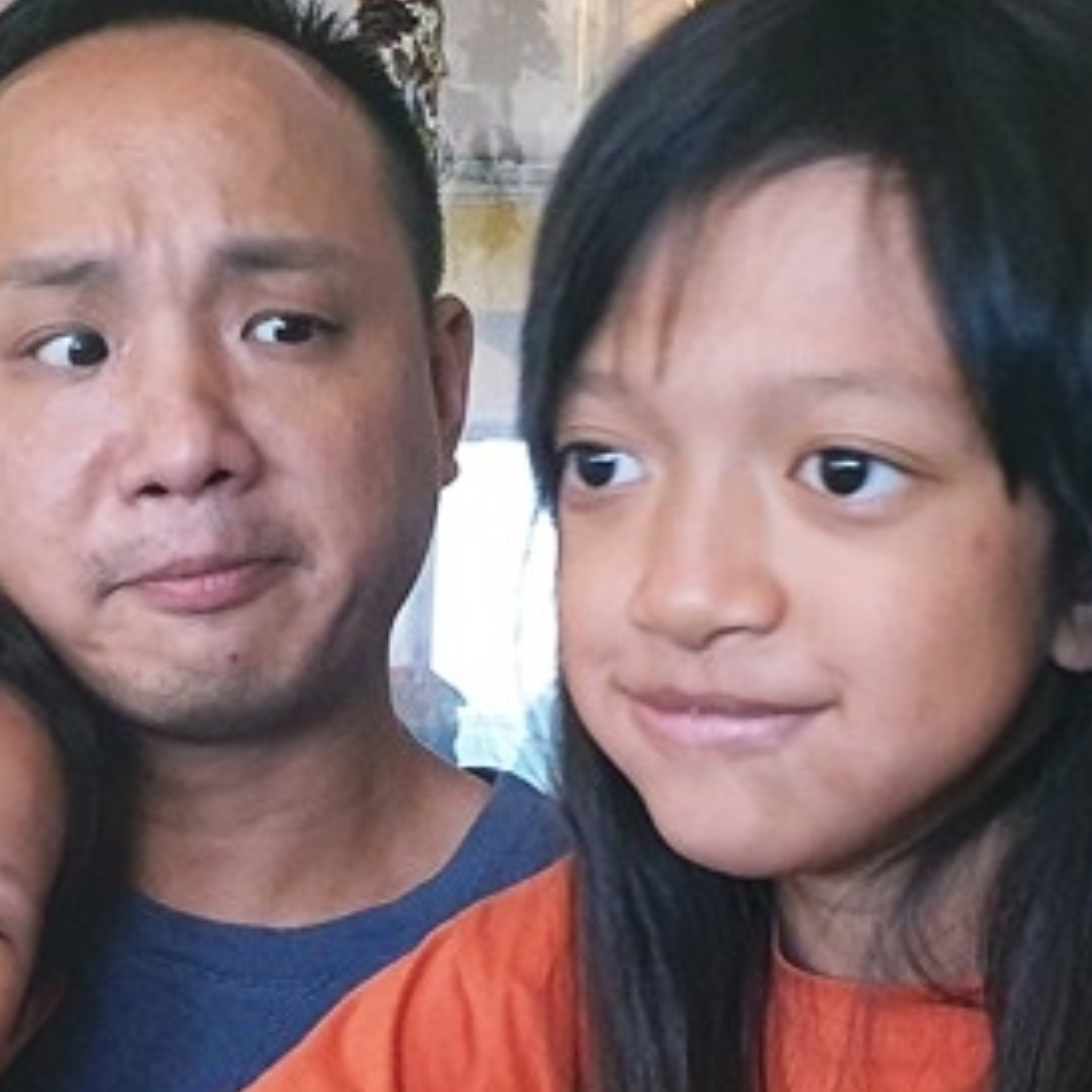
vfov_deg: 22.2
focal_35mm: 76
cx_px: 438
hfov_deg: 22.7
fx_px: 2712
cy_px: 994
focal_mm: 4.3
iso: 250
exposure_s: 1/120
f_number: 2.4
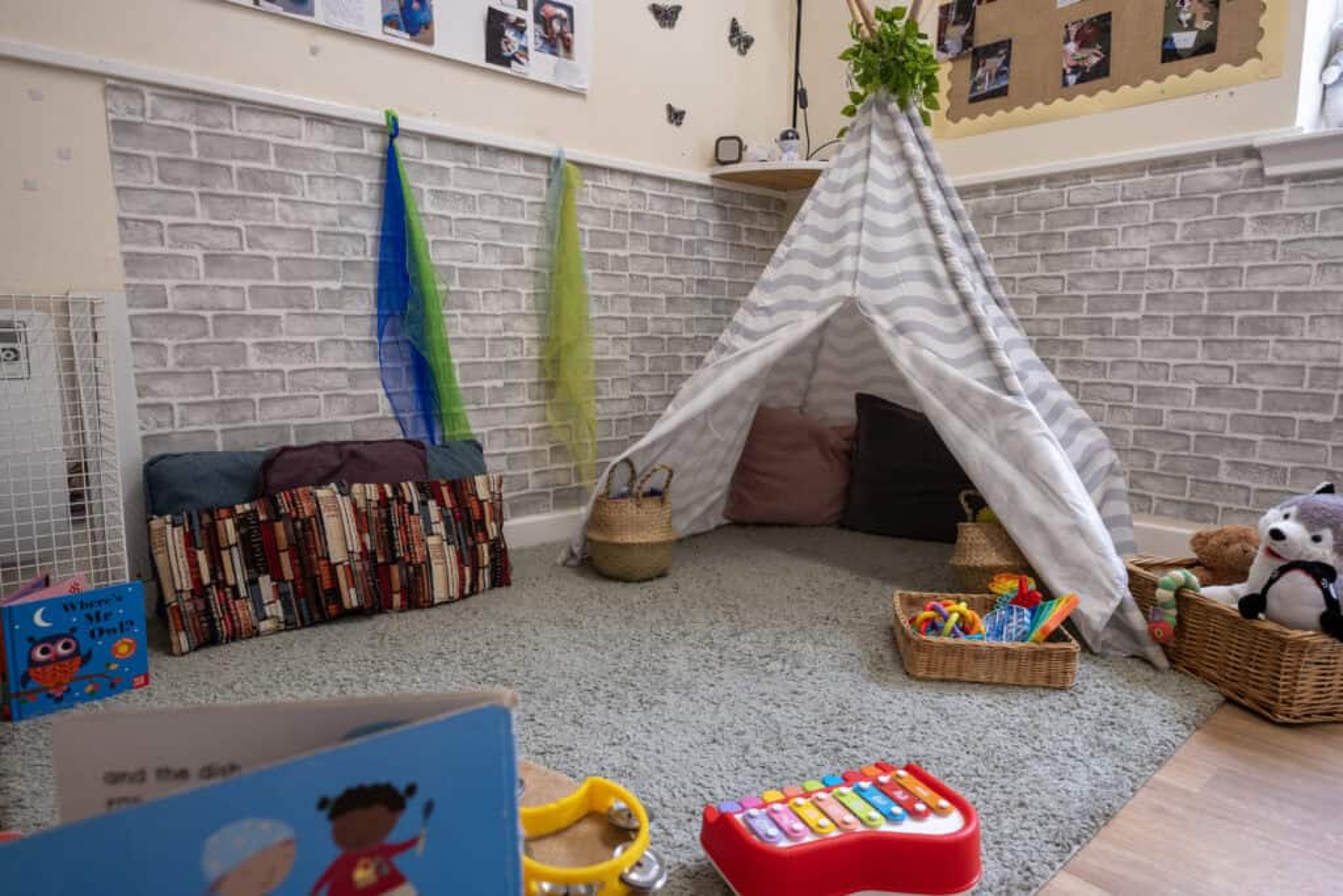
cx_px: 672
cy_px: 448
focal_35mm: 22
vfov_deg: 57.2
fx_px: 821
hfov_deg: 78.6
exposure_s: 1/50
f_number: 4.5
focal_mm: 14.5
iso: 500
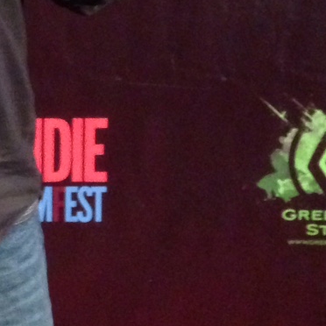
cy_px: -88
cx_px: -130
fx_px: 1364
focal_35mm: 128
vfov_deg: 13.2
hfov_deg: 13.0
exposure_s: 1/15
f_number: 2.4
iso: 800
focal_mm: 4.12
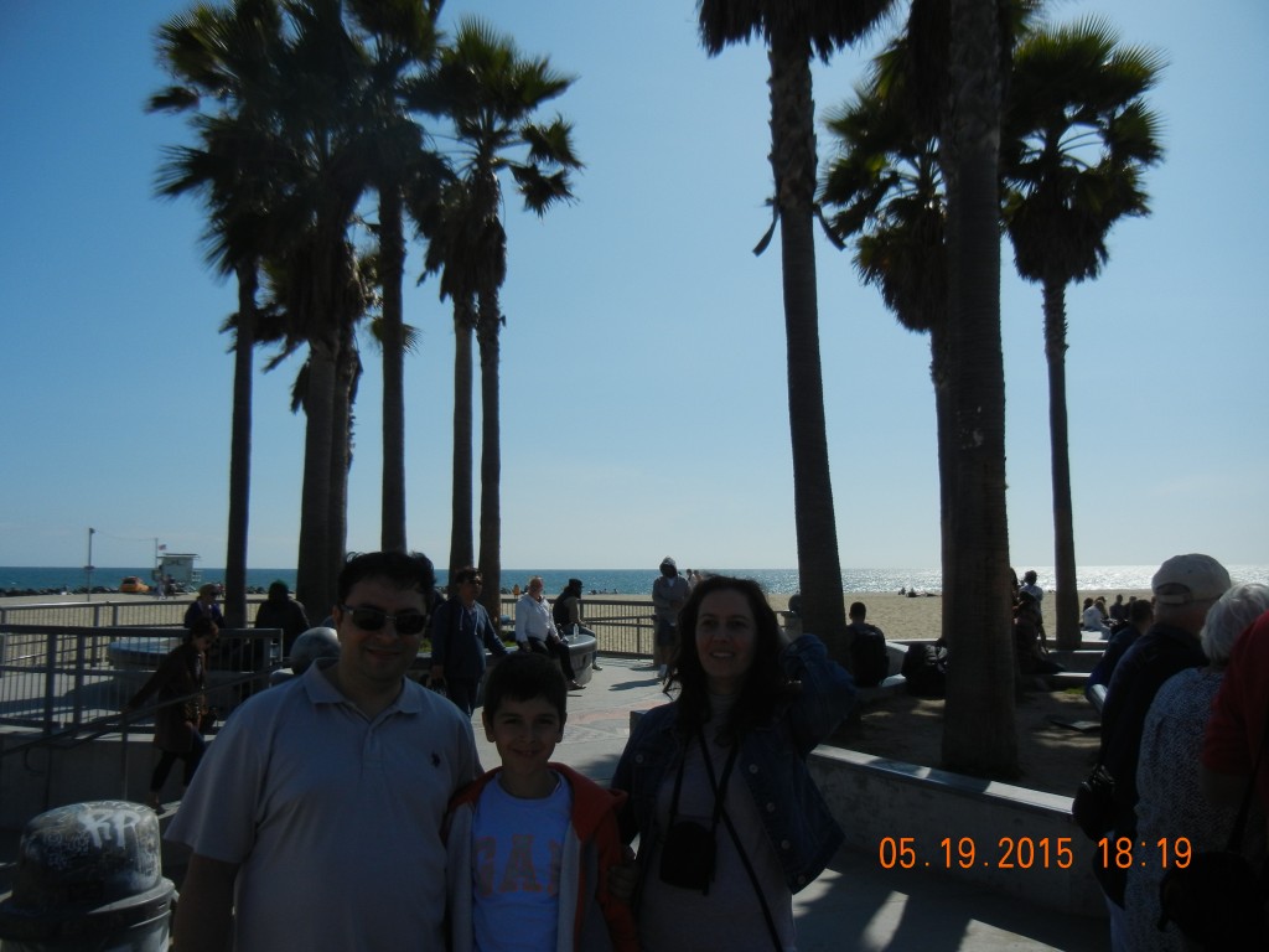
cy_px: 476
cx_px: 634
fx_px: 1100
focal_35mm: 30
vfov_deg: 46.8
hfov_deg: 60.0
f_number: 7
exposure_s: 1/1033
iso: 160
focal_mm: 5.4
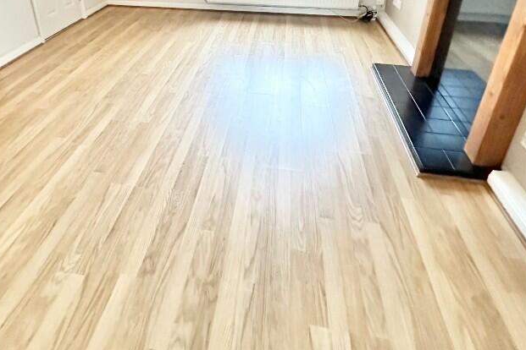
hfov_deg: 72.9
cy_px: 54
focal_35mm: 24
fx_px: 351
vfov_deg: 49.0
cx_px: 210
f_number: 2.2
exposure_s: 1/60
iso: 1250
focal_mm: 2.22
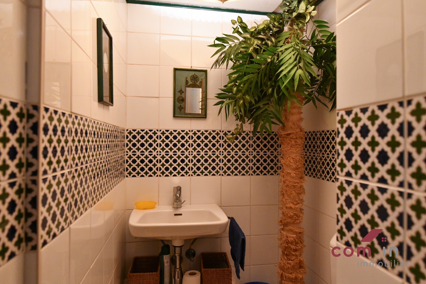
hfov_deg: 73.7
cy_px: 142
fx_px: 284
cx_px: 213
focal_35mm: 24
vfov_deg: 53.1
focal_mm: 24
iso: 8000
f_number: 5
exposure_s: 1/100
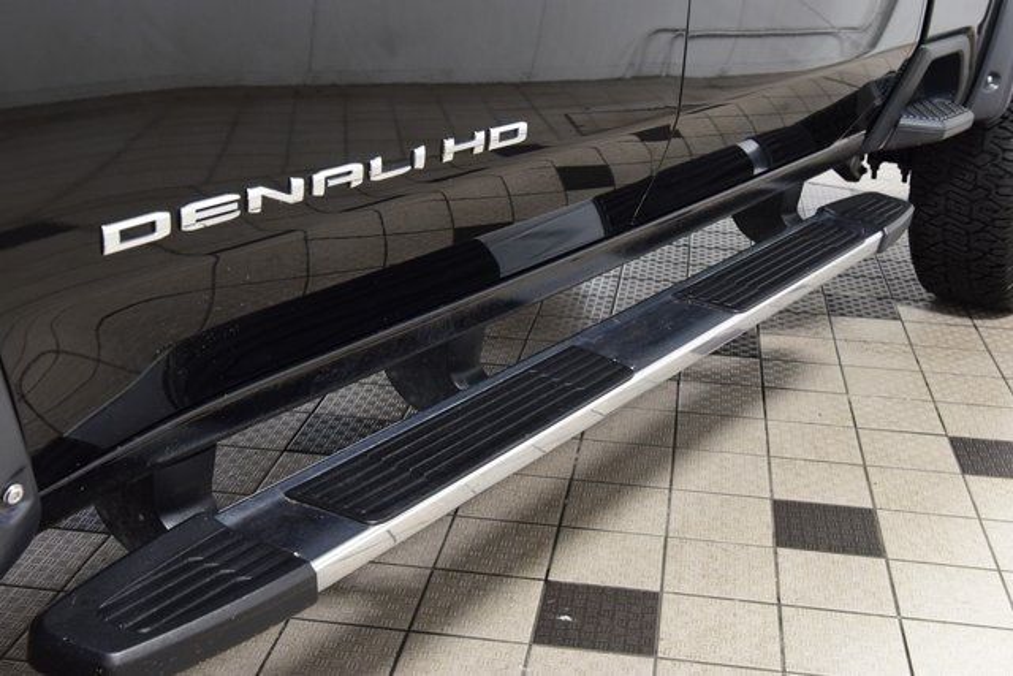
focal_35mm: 48
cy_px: 338
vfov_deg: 28.1
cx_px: 506
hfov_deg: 41.1
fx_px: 1351
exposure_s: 1/15
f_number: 6.3
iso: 1600
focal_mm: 32
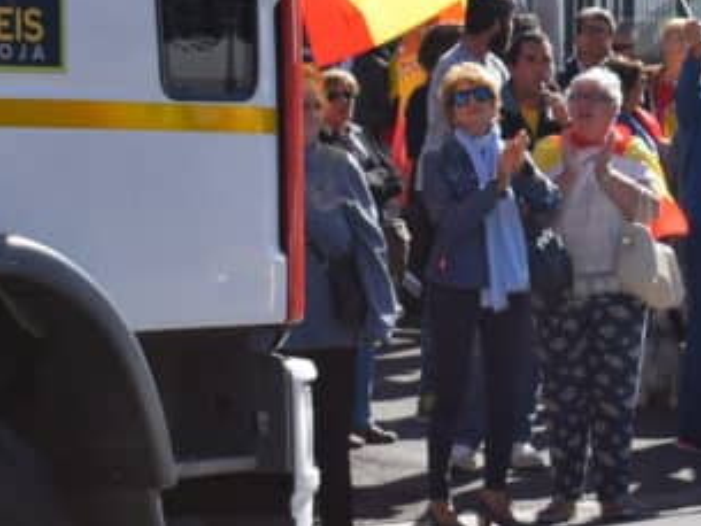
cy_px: -232
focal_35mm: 204
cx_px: 770
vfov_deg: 7.2
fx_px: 4133
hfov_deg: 9.6
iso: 200
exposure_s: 1/400
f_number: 10
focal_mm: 36
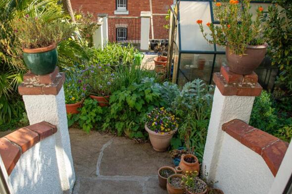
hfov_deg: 62.0
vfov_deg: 43.5
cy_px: 101
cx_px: 146
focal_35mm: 30
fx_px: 243
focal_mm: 18
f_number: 6.3
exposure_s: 1/160
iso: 100
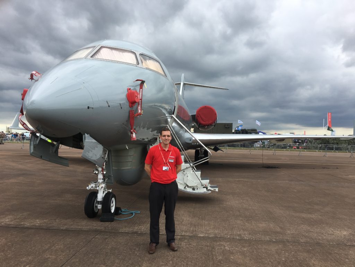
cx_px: 178
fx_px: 297
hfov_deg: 61.7
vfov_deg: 48.2
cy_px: 134
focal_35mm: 29
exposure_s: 1/801
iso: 25
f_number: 2.2
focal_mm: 4.15
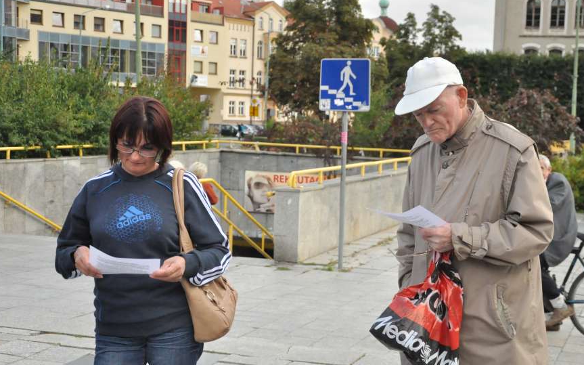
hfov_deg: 35.0
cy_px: 227
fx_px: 923
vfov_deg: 22.3
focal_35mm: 58
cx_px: 338
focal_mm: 32
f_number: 4.2
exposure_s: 1/2500
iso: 2000
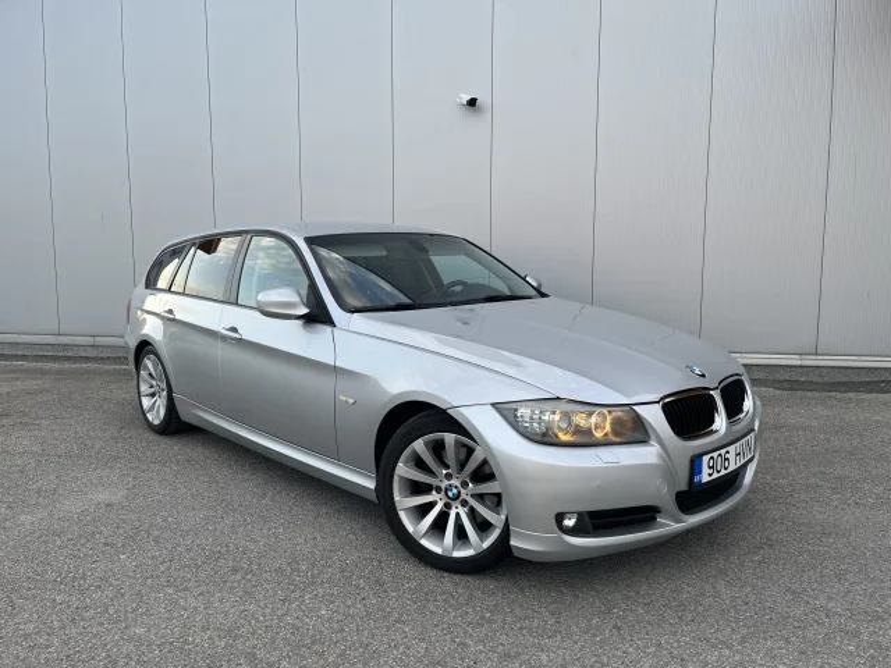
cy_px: 334
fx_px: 669
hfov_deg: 67.3
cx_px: 446
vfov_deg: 53.1
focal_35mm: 26
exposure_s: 1/375
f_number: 1.6
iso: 50
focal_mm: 5.1
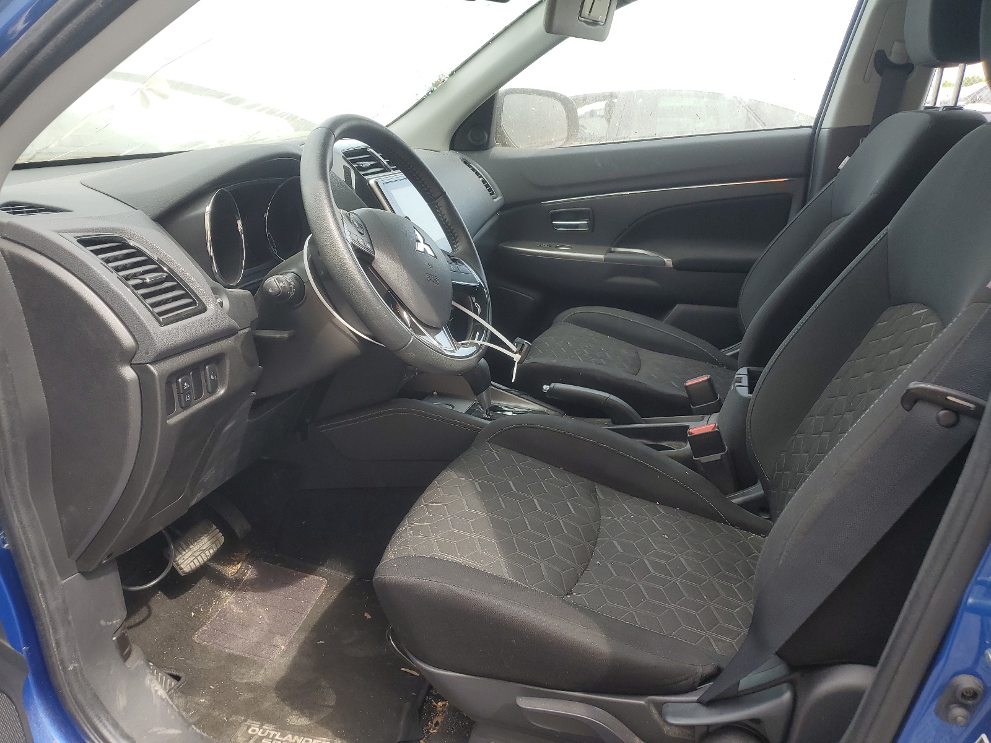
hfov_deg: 67.3
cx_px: 496
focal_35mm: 26
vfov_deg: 53.1
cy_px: 372
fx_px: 744
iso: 50
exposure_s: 1/286
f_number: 1.5
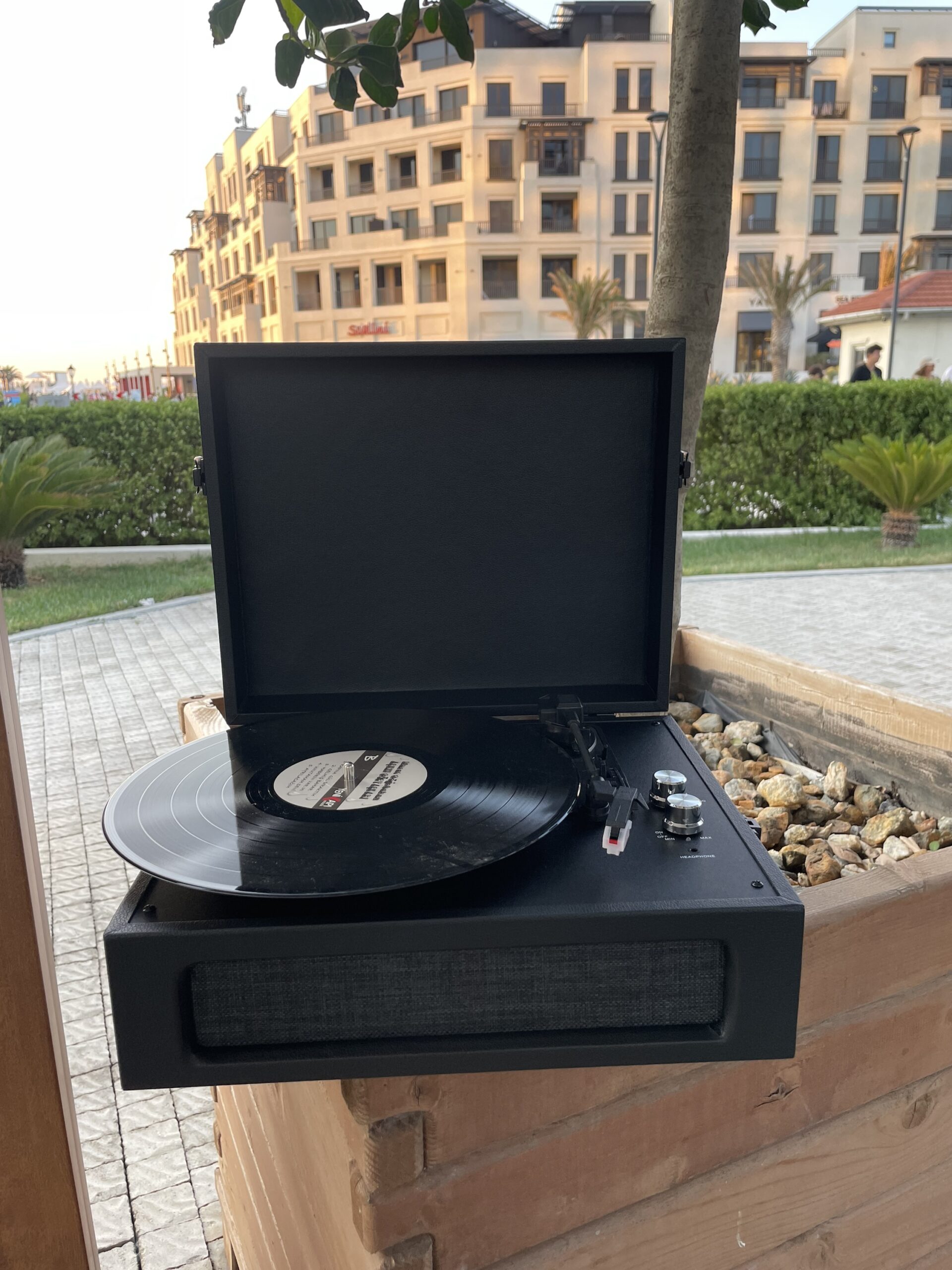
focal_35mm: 26
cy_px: 635
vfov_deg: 67.3
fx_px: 953
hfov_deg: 53.1
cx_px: 476
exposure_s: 1/121
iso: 64
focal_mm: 4.2
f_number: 1.6
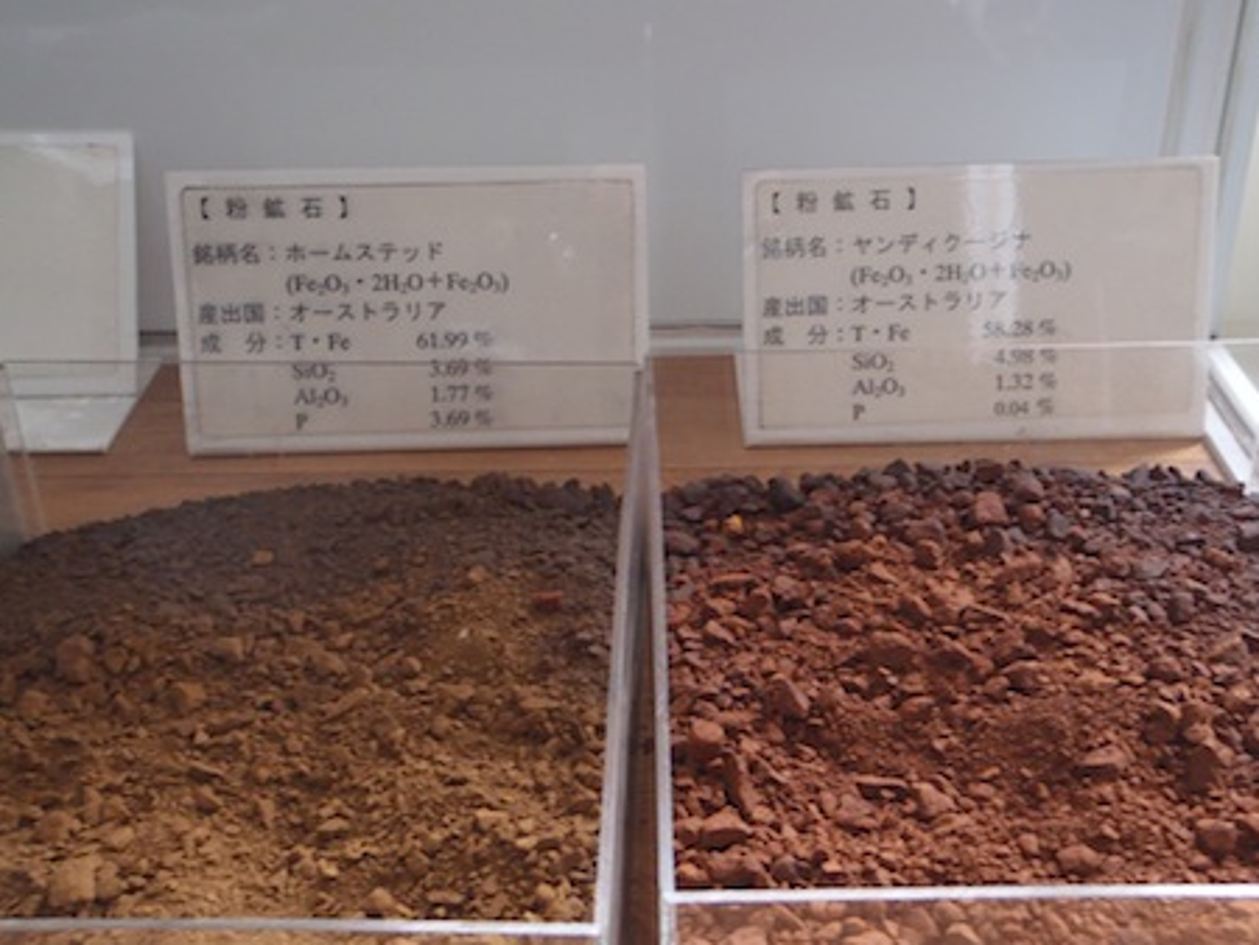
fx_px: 1456
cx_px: 680
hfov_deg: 46.7
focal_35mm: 40
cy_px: 457
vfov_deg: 36.0
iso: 200
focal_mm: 6.53
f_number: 4.1
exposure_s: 1/8
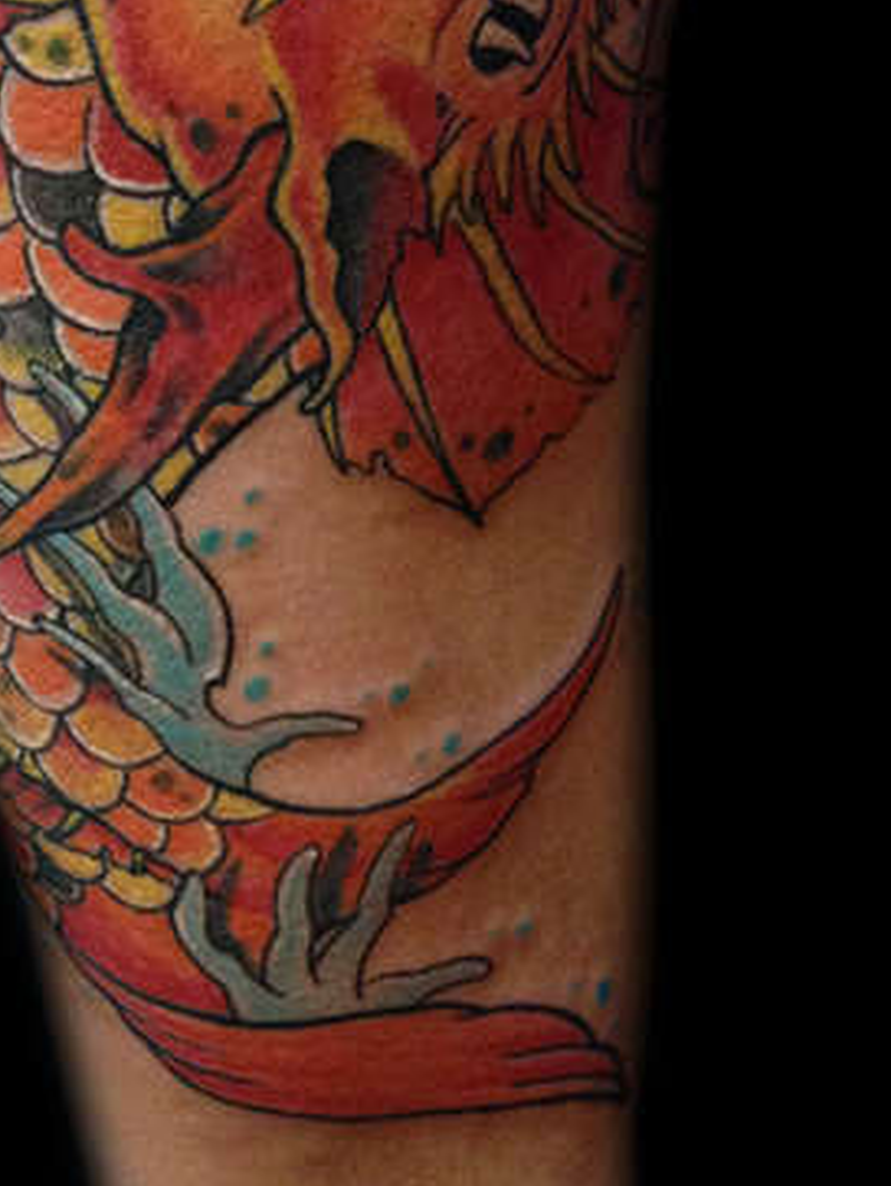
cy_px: 66
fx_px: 2400
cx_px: 305
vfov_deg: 26.6
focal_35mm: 70
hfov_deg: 21.0
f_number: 2.4
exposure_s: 1/20
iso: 400
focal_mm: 4.13
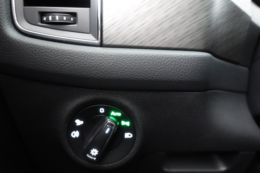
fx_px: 173
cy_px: 86
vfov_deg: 53.1
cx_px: 130
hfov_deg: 73.7
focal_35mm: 24
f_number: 1.8
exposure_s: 1/10
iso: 3200
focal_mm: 9.4
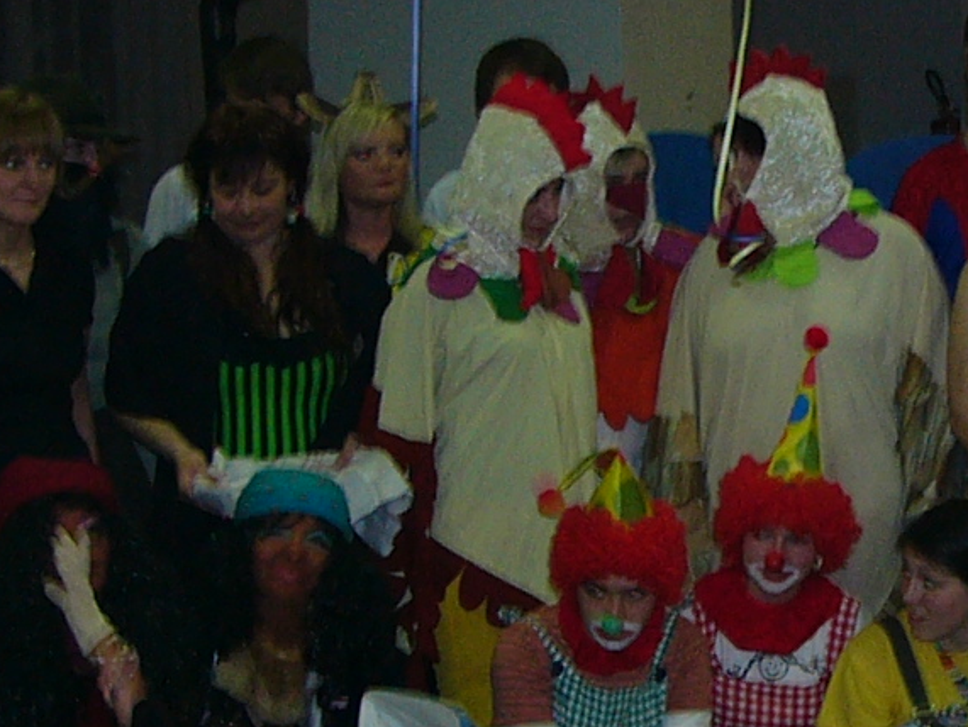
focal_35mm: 98
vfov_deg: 14.9
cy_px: 649
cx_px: 792
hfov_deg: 19.8
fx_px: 2742
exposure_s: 1/30
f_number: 2.8
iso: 100
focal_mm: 4.6
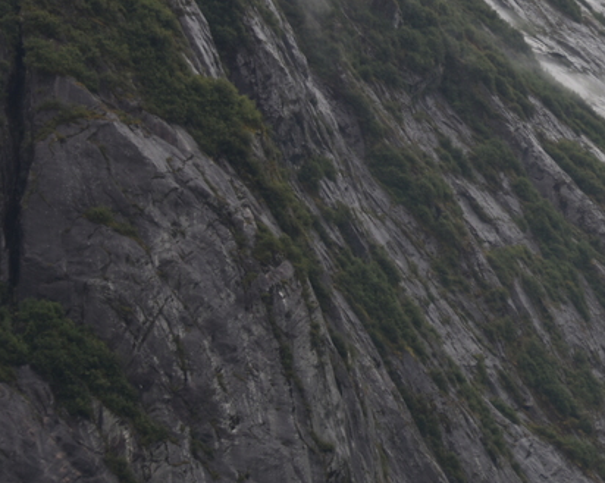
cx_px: 916
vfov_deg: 8.5
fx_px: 3239
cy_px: 112
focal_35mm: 181
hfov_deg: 10.3
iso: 110
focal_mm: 62
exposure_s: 1/125
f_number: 4.8
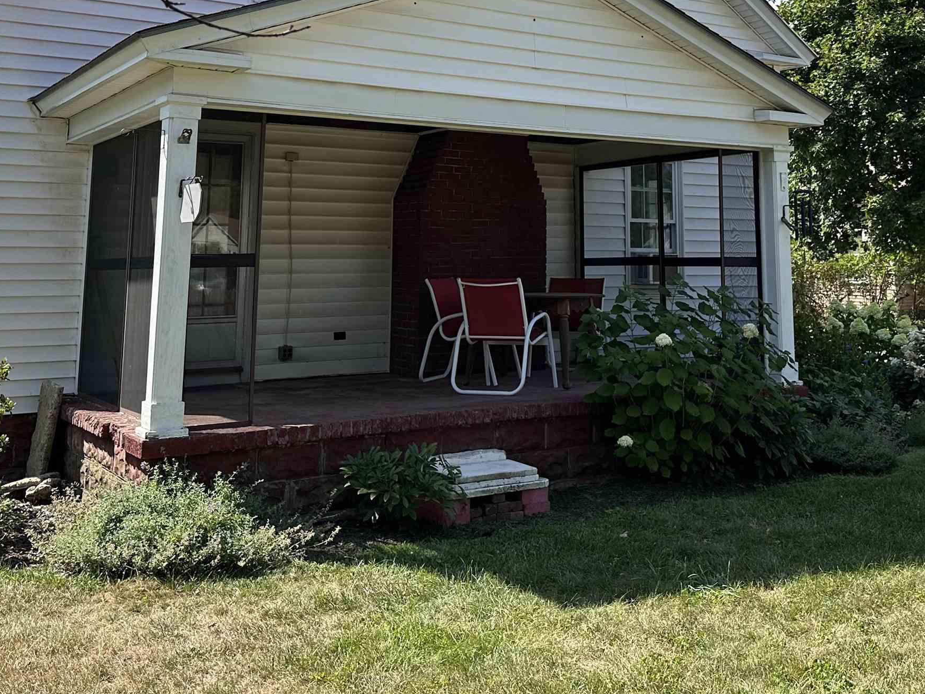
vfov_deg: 32.9
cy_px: 91
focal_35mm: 42
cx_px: 529
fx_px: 1123
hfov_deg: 44.7
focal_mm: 6.86
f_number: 1.78
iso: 80
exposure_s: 1/2591
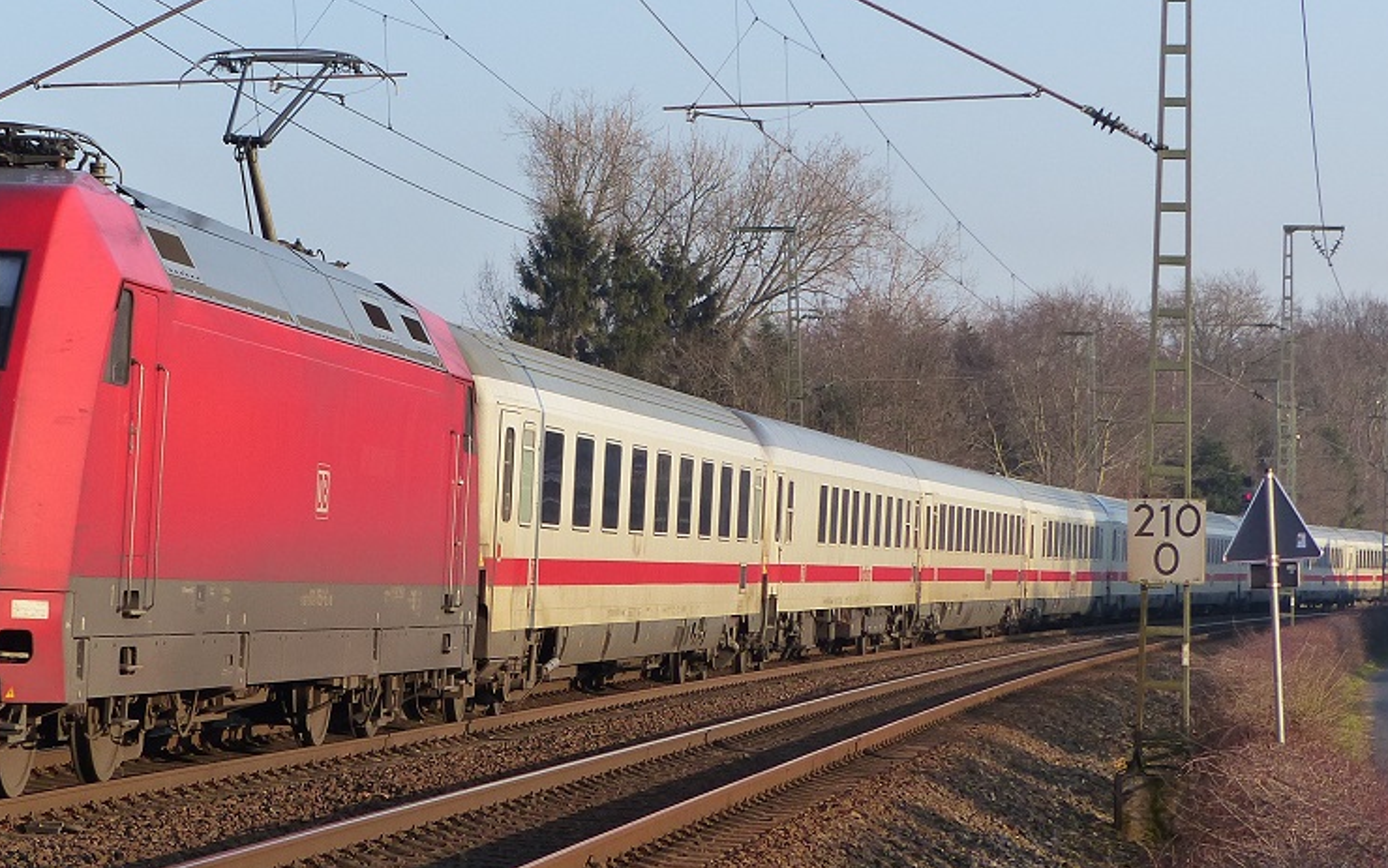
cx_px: 321
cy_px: 345
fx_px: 5070
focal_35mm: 134
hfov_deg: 15.5
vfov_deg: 9.8
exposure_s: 1/400
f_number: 4
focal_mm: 14
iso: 160
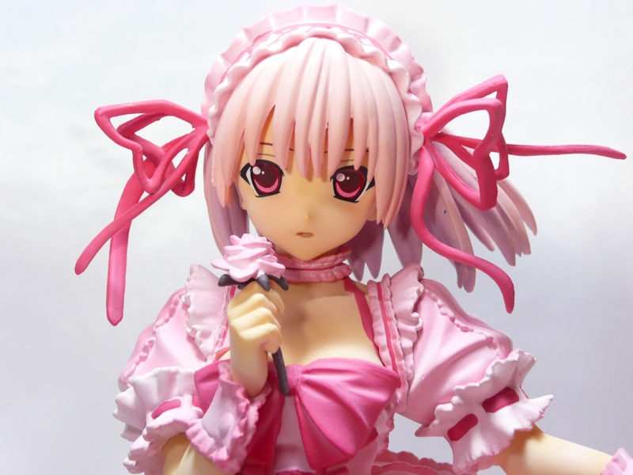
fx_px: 1134
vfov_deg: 23.7
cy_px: 238
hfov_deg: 31.2
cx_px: 316
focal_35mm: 62
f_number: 4.5
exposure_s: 1/30
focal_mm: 10.2
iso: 200
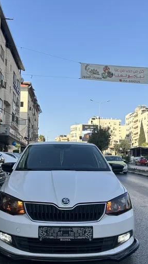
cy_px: 133
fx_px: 258
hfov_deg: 31.9
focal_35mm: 37
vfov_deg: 54.0
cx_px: 61
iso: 80
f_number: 1.78
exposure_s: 1/2882
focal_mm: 6.86
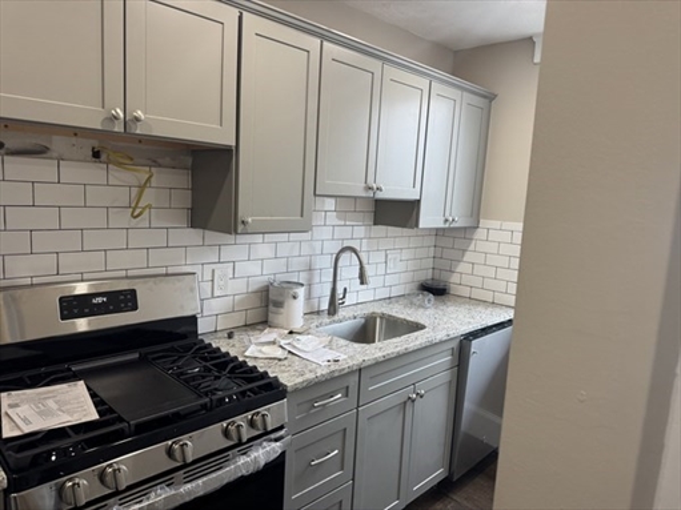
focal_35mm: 24
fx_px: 472
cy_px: 255
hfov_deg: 71.6
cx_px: 340
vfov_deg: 56.8
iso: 200
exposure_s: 1/121
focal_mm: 6.76
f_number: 1.78
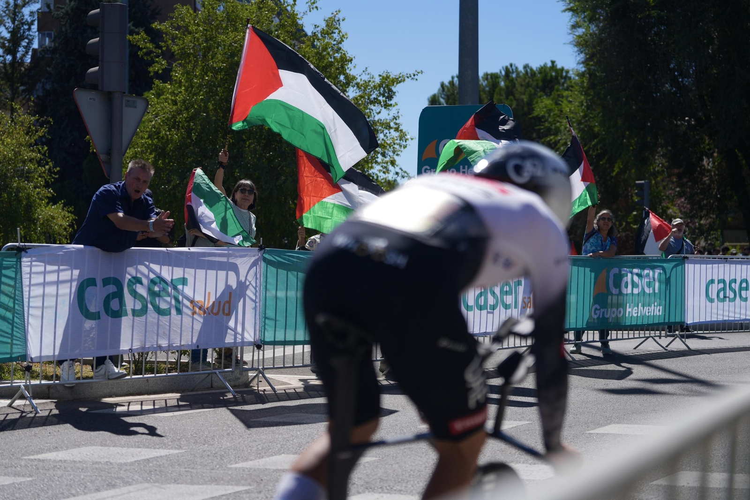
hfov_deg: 28.8
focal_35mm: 70
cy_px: 250
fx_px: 1458
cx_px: 375
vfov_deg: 19.4
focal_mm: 70
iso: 160
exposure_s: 1/4000
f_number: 2.8
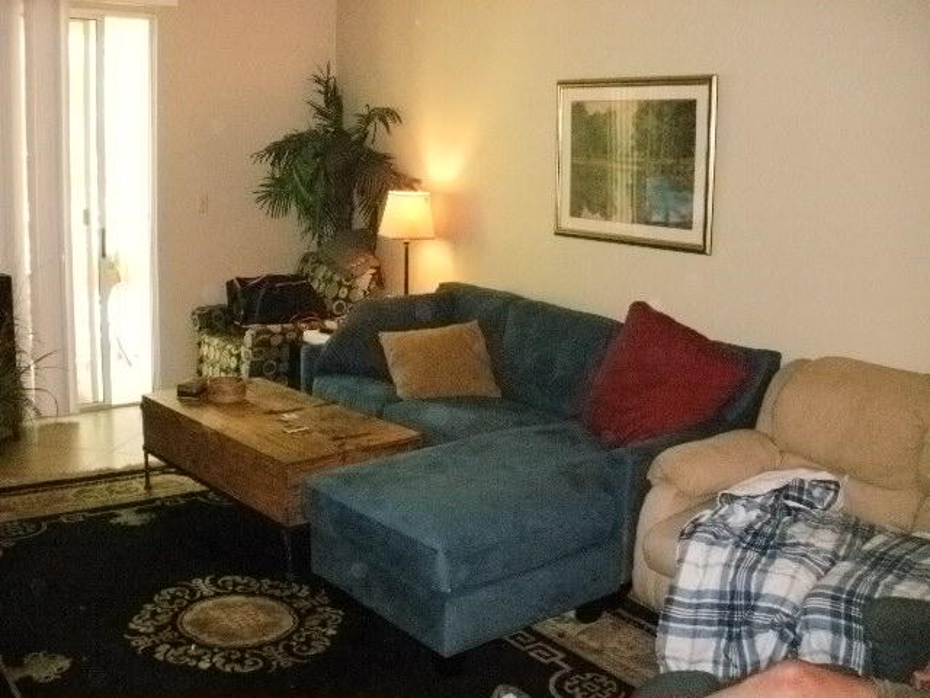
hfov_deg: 51.4
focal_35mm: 36
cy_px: 349
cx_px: 465
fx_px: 967
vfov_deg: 39.7
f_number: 3.5
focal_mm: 6.3
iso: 500
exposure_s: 1/30
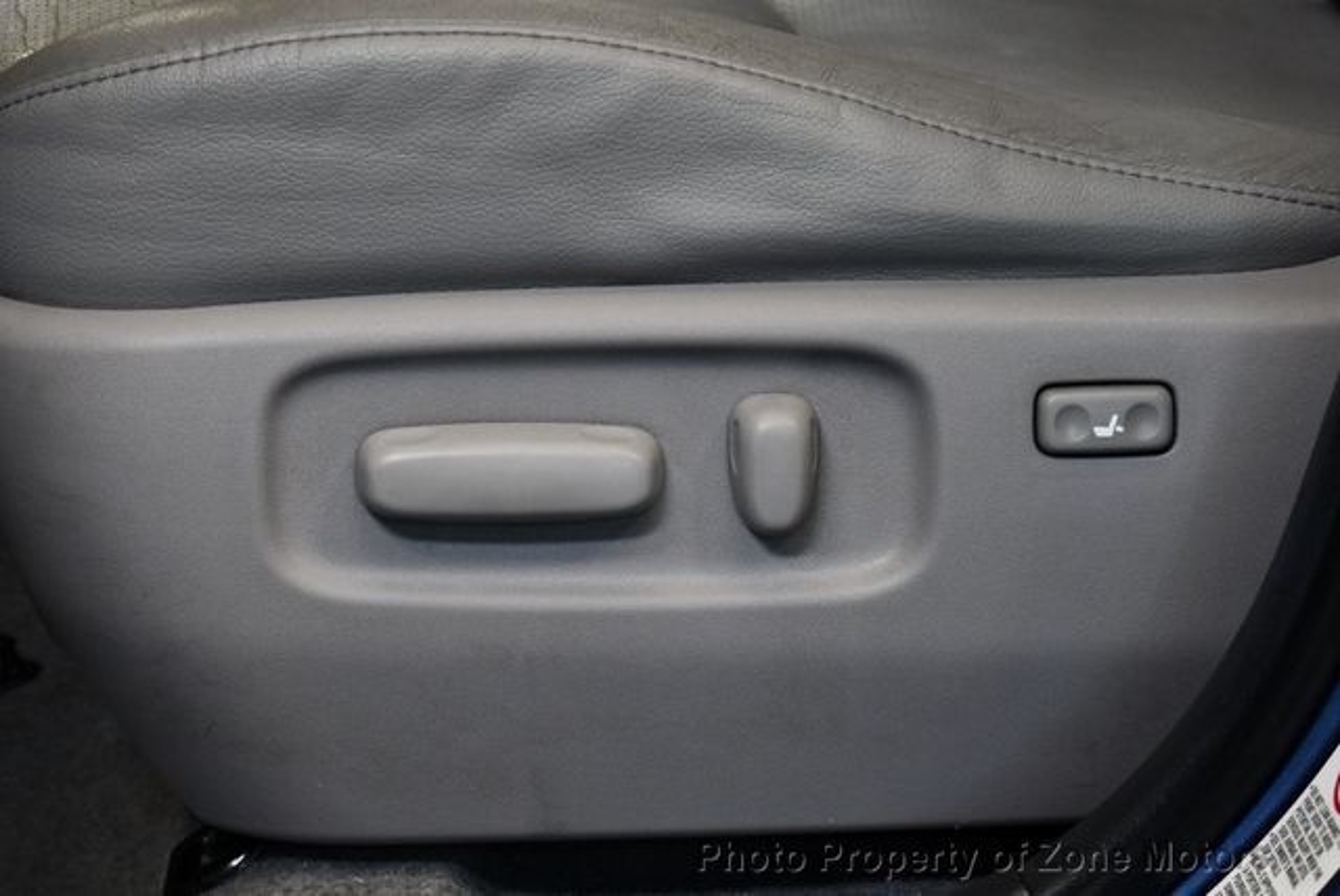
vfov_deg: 12.5
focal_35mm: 110
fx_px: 4098
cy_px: 448
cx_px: 670
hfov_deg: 18.6
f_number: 5.6
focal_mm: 55
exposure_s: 1/125
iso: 1400
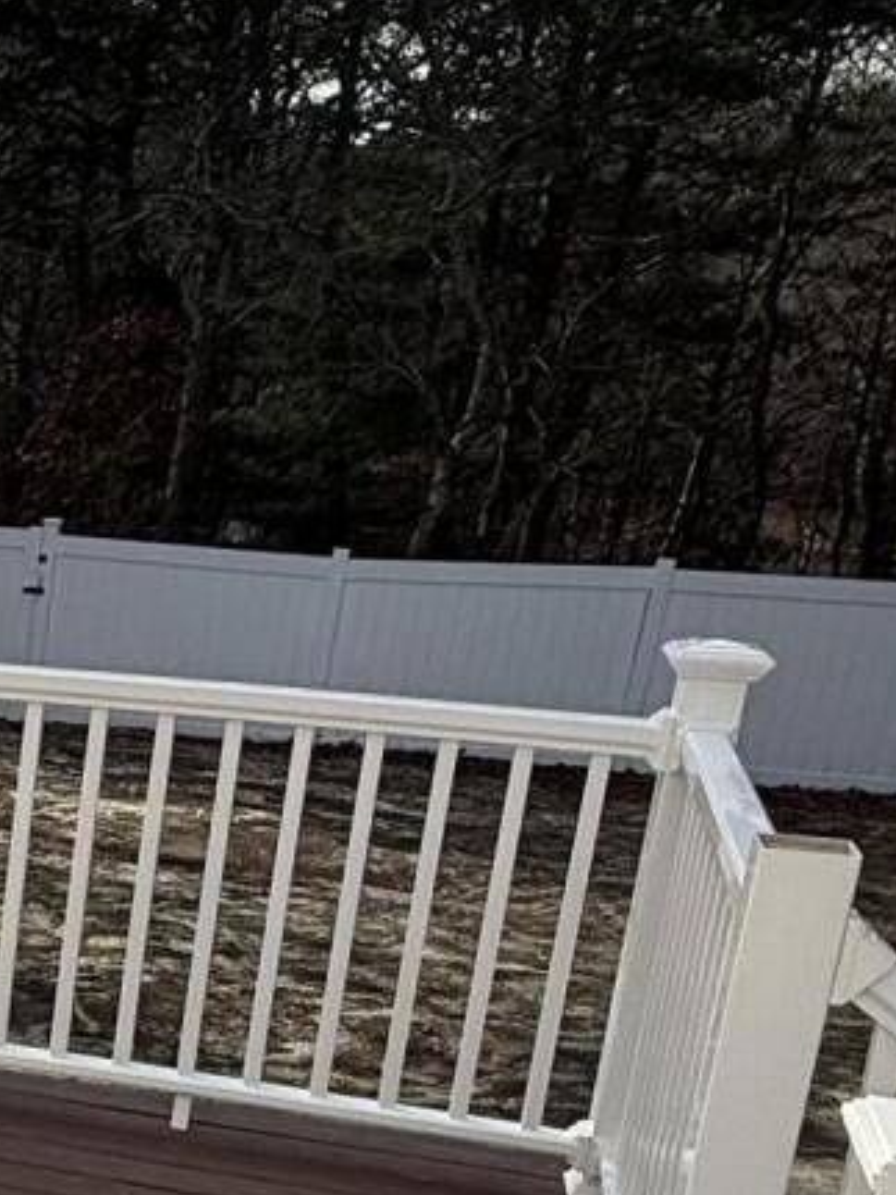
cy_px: 1009
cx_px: -627
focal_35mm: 65
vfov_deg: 29.0
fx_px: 2244
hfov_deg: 18.6
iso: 64
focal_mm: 2.22
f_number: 2.2
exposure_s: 1/1285
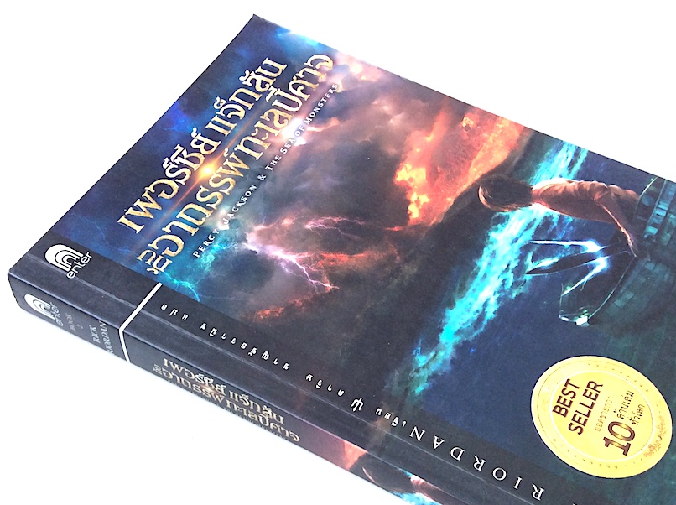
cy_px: 320
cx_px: 348
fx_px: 877
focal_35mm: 45
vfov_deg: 31.9
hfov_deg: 42.1
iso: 40
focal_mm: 3.3
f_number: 2.4
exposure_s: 1/50
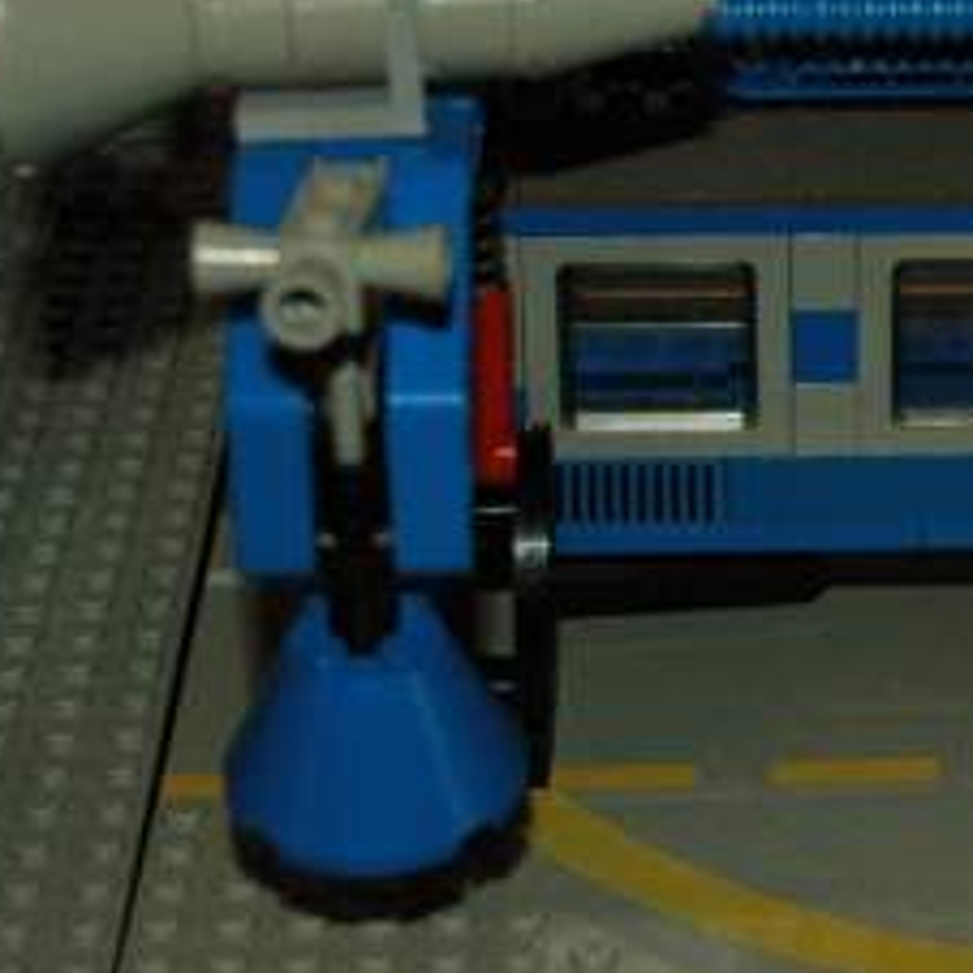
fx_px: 4436
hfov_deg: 12.2
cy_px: 334
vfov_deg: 12.5
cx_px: 1175
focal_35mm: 140
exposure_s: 1/125
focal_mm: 31
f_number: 5.6
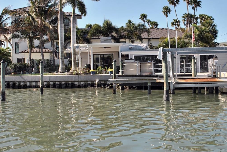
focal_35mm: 57
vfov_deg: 23.8
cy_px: 58
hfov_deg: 34.9
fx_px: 360
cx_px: 137
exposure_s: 1/250
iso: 100
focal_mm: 24
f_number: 8
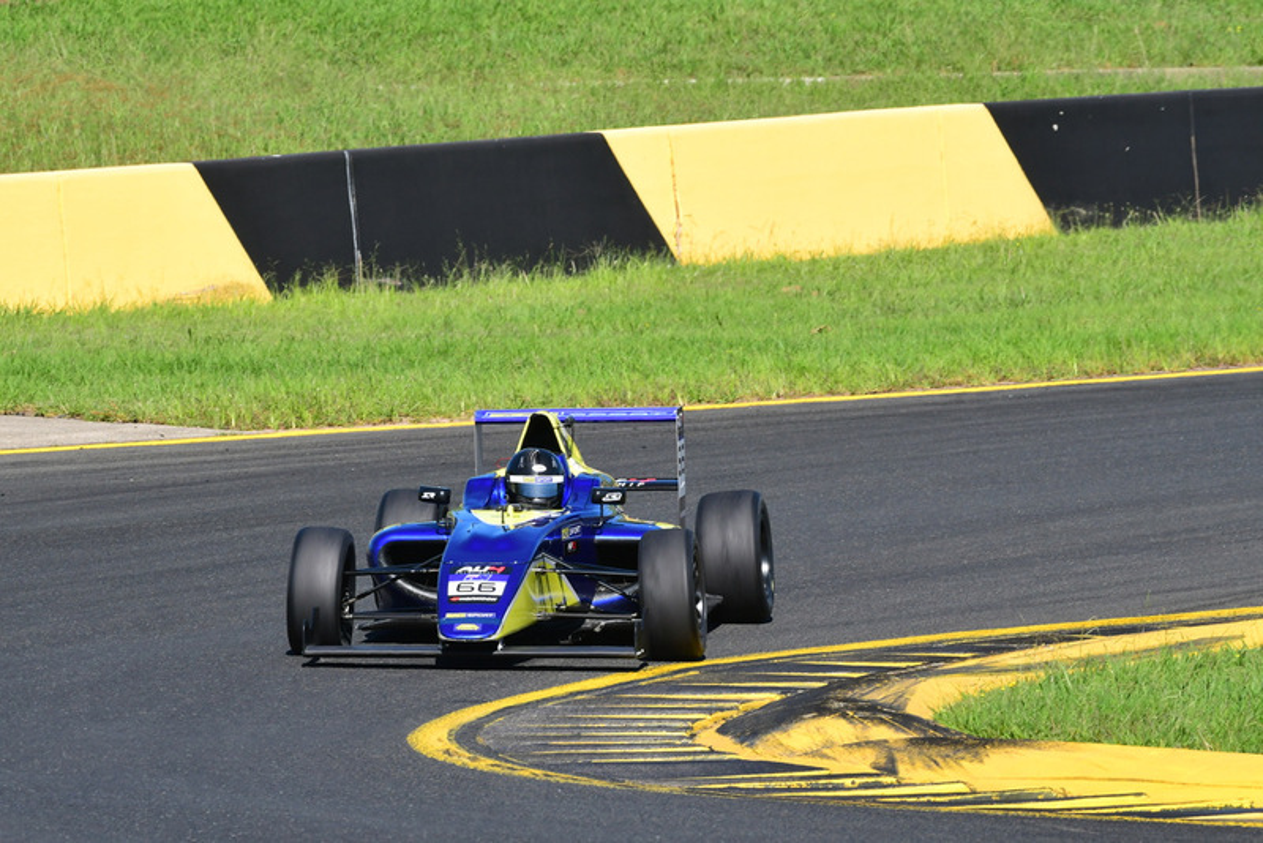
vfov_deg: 3.4
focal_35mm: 405
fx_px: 14213
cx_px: 632
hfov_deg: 5.1
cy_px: 422
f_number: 11
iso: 500
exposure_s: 1/640
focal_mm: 270
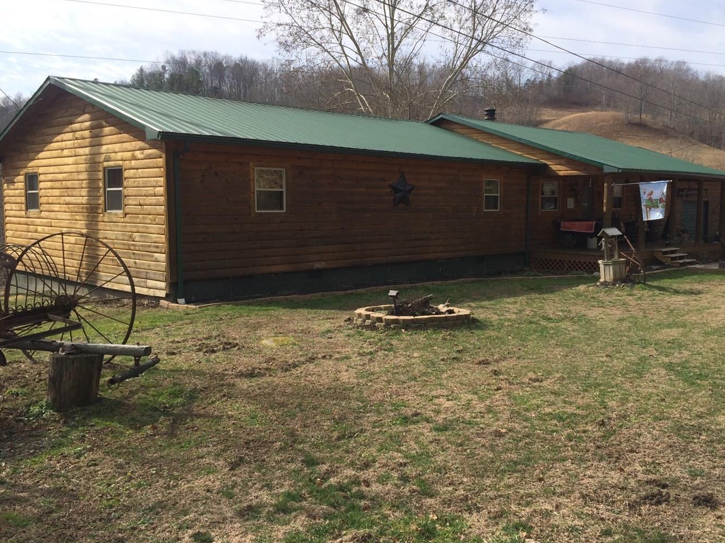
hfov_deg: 53.9
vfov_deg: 41.8
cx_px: 400
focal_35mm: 34
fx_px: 712
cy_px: 267
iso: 40
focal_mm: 4.12
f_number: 2.2
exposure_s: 1/1709
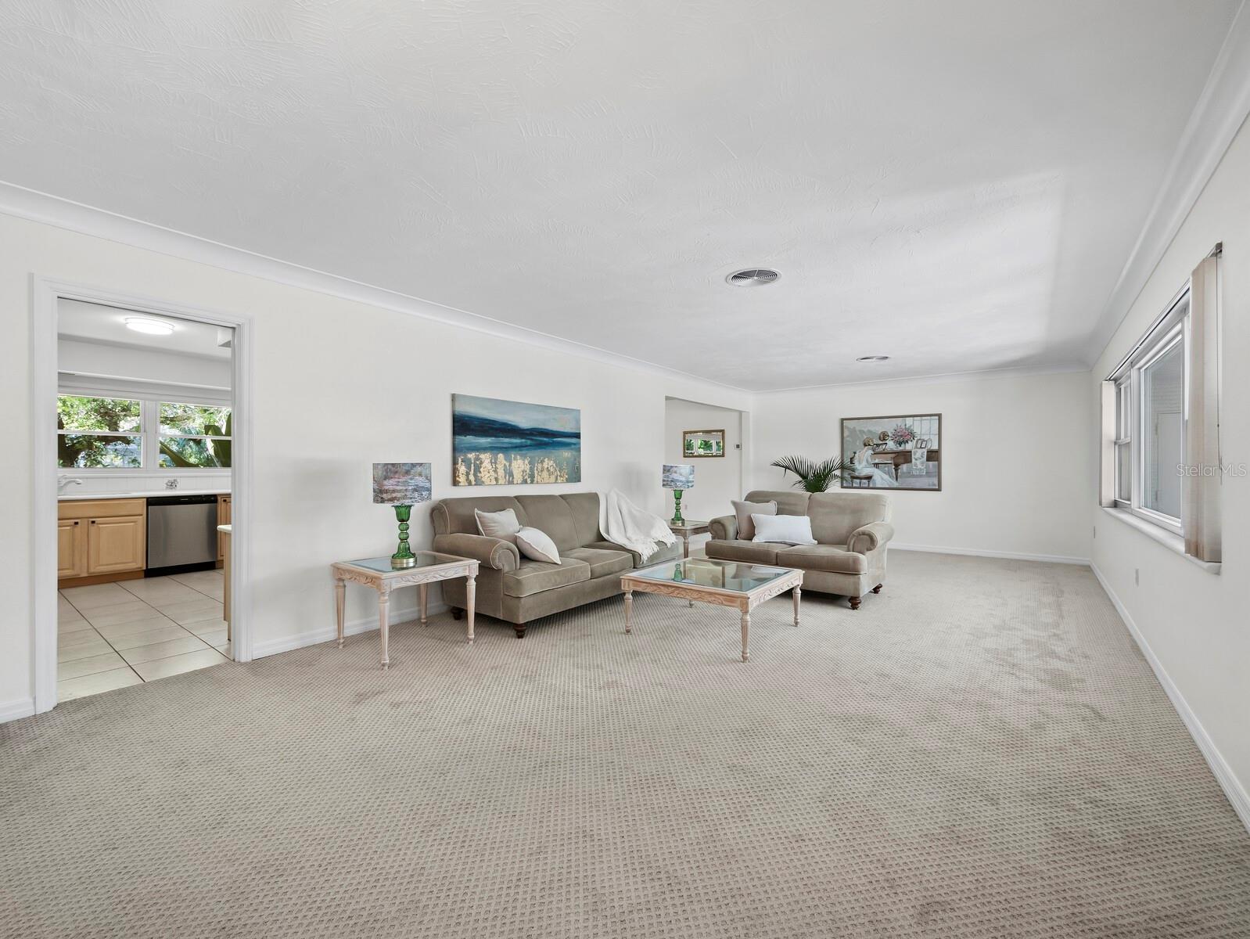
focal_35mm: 14
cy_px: 470
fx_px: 506
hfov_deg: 102.0
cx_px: 625
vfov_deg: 85.7
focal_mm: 7
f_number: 13
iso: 320
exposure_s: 1/2
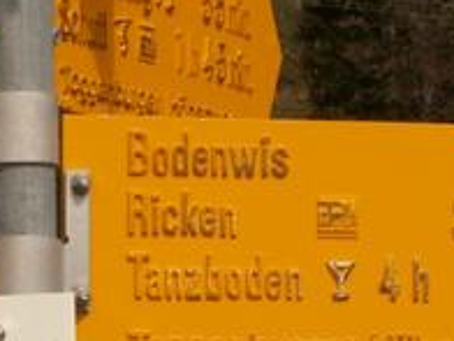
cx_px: 2
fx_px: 4315
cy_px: 269
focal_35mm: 329
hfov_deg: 6.0
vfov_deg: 4.5
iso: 50
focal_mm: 16.43
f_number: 8
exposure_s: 1/320
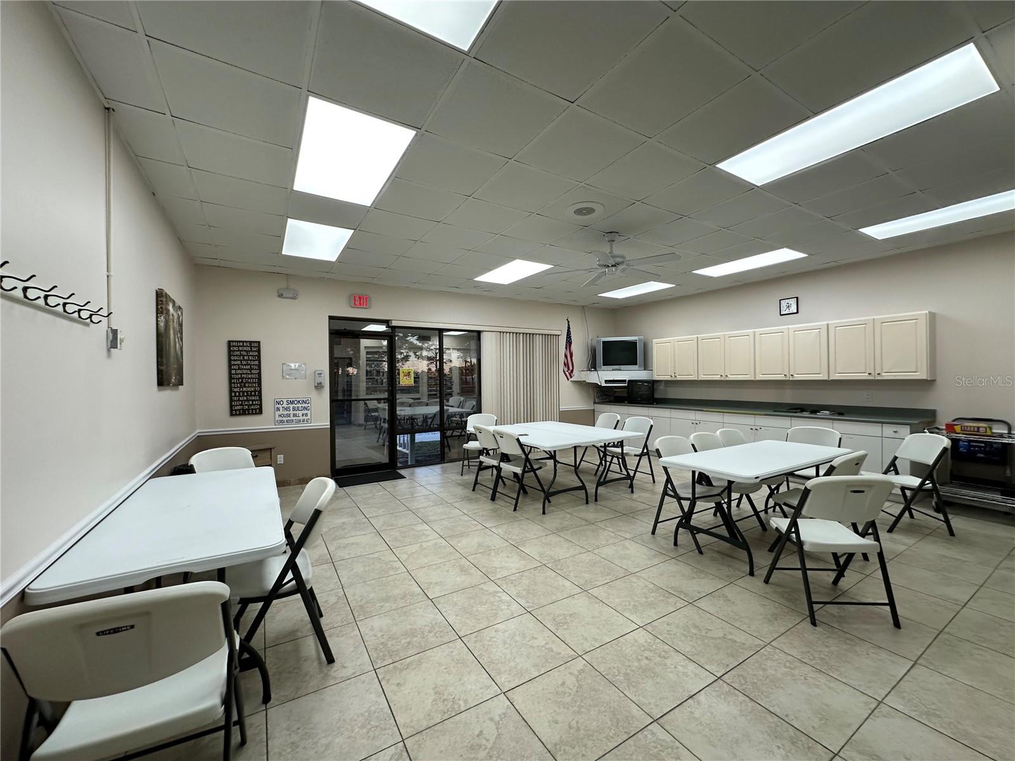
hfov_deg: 102.1
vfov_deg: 85.7
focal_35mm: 14
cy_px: 380
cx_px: 508
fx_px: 411
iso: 125
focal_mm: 2.22
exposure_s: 1/120
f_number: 2.2
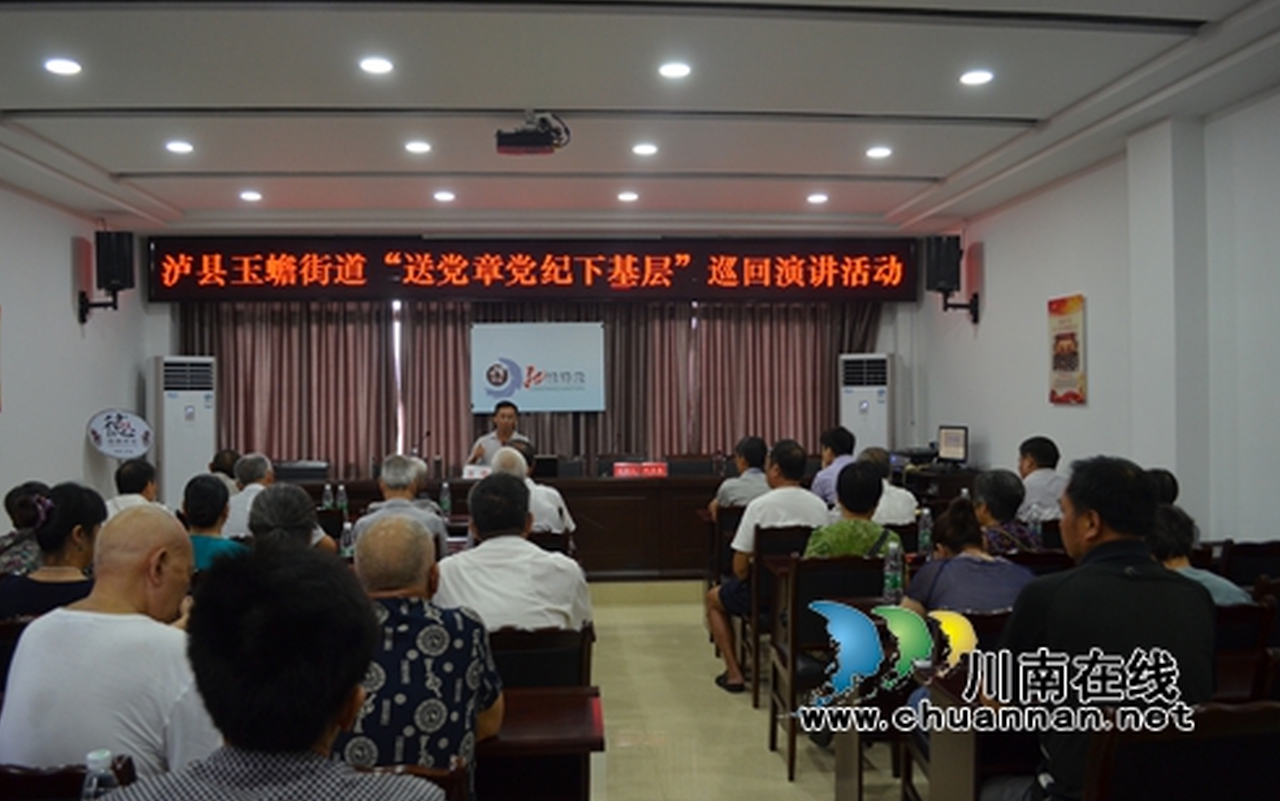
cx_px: 635
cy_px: 384
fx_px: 1082
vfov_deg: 40.6
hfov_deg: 61.2
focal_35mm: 31
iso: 640
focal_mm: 20
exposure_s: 1/60
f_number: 4
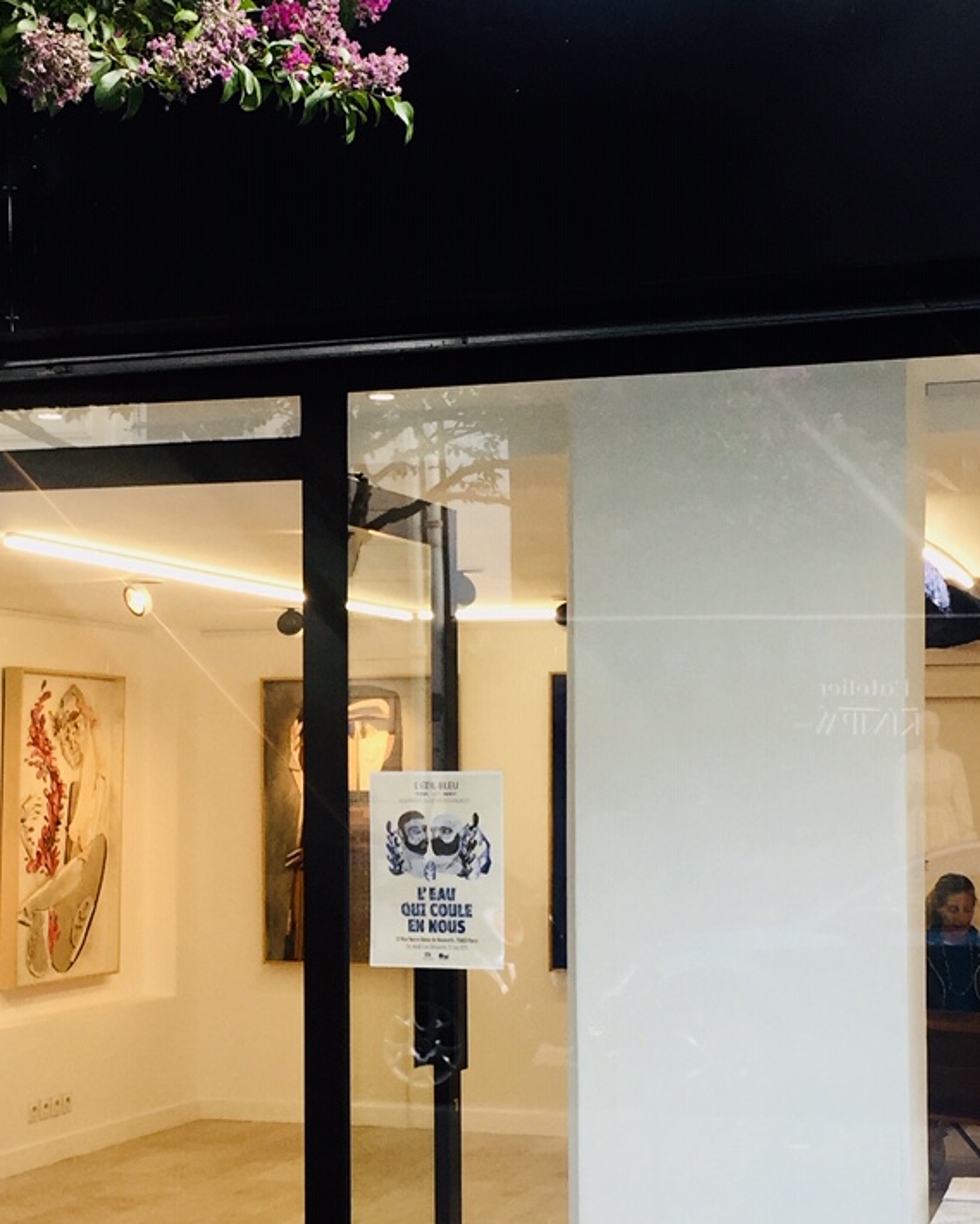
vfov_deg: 29.1
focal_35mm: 65
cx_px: 296
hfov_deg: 23.3
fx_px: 2356
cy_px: 730
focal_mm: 4.15
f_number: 2.2
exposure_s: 1/50
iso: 40
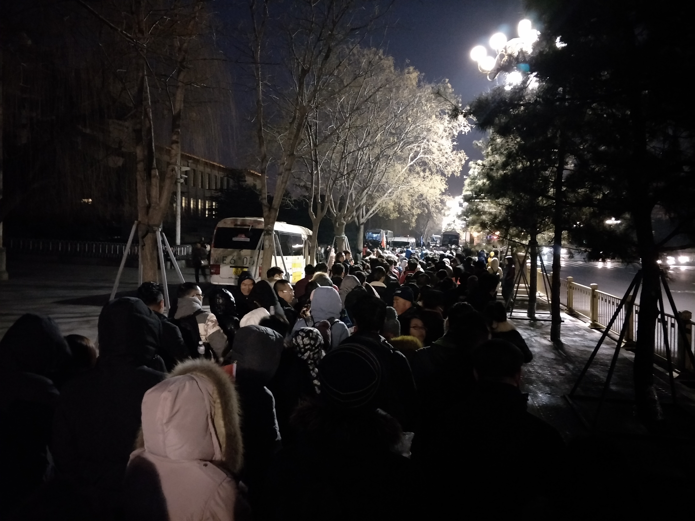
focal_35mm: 24
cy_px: 260
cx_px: 348
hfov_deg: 71.6
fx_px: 482
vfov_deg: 56.8
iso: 1386
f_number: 1.7
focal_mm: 4.1
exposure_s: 1/14
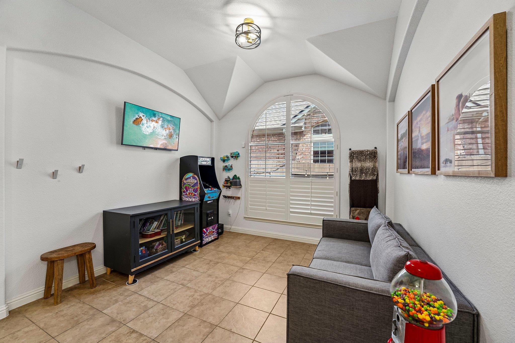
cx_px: 258
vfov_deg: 81.2
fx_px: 200
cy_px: 172
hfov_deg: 104.3
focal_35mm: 14
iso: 400
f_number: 8
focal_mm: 14
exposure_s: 1/25
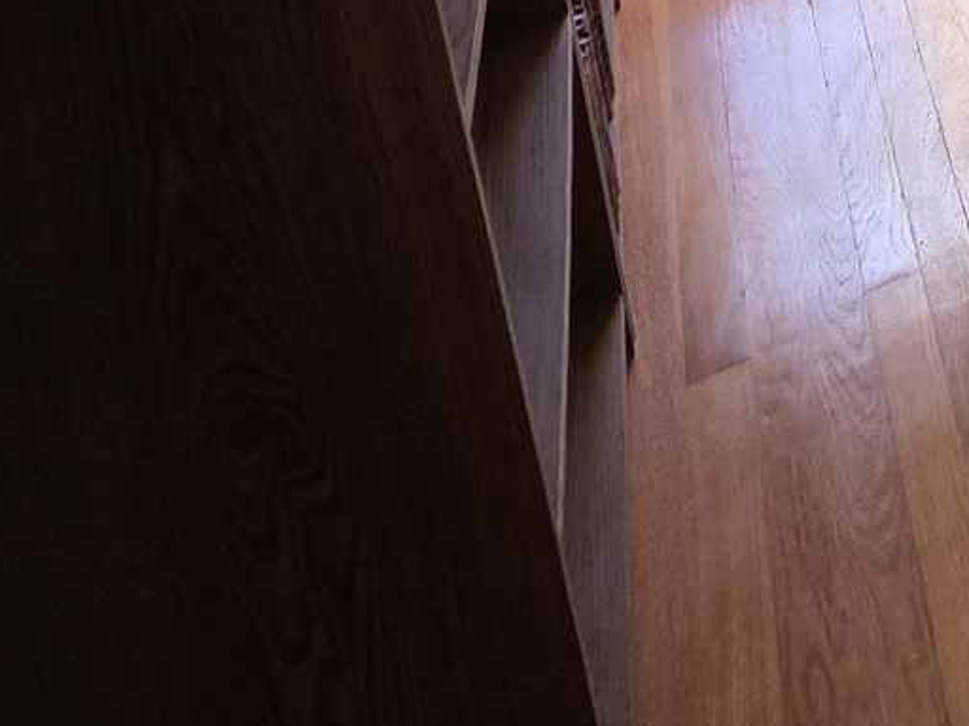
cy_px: -624
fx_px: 1456
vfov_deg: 19.6
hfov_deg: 20.8
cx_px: 1836
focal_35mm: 52
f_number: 1.9
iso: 250
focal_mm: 2.2
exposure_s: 1/60
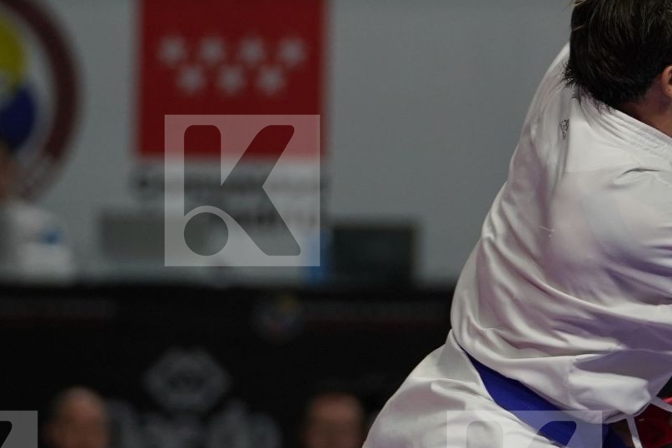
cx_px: 525
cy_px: 191
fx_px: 9407
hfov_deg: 4.1
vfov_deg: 2.7
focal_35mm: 504
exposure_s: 1/1000
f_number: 2.8
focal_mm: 151
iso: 800
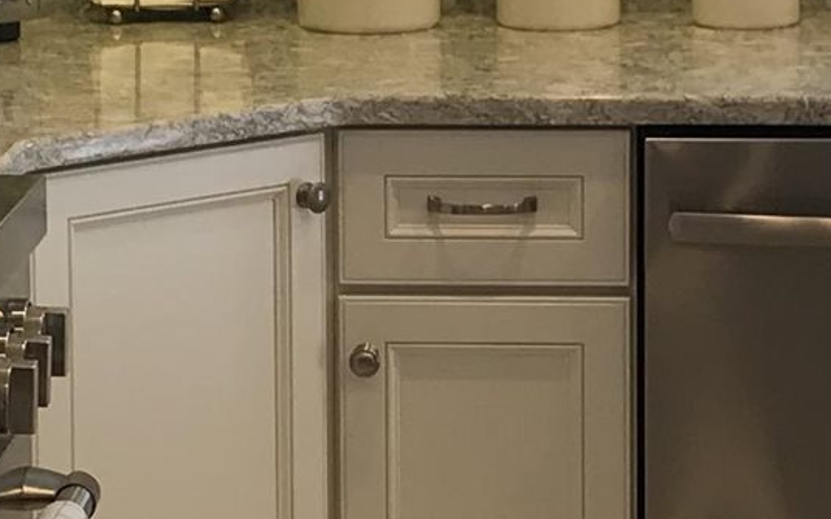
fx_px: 3850
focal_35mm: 170
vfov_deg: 7.7
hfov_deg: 12.3
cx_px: 326
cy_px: 127
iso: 20
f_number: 1.8
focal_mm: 3.99
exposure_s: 1/40
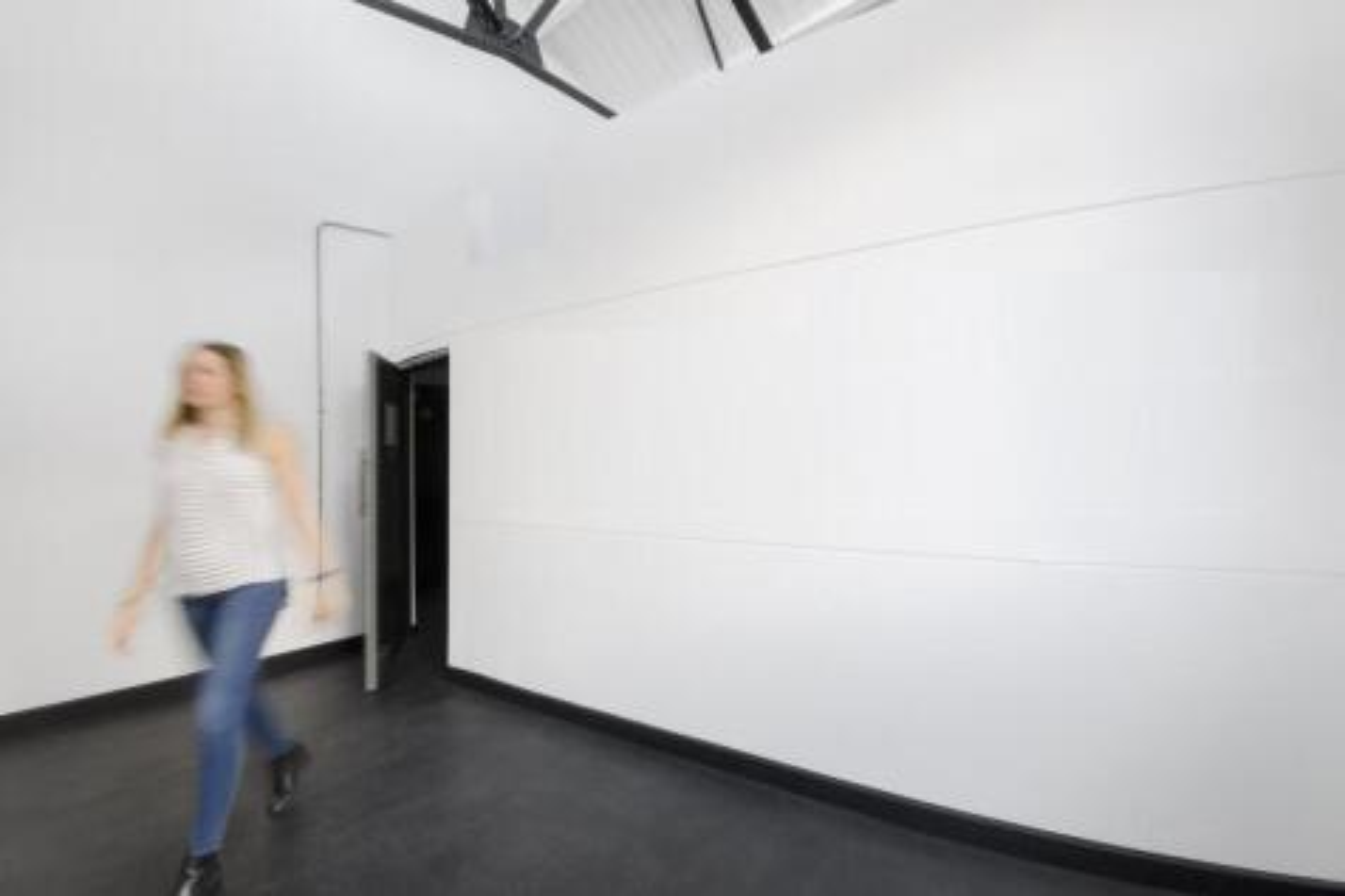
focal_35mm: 15
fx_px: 560
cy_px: 448
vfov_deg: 77.3
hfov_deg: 100.4
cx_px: 672
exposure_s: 1/10
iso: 200
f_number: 13
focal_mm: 10
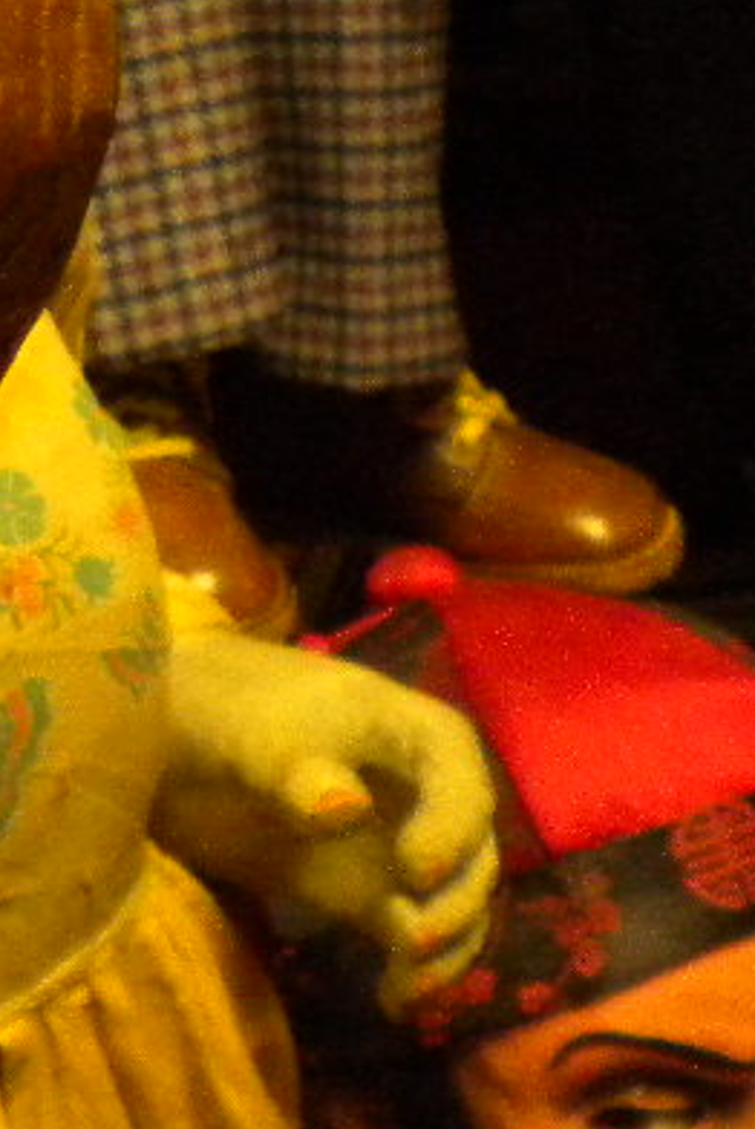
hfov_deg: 13.3
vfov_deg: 21.3
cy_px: 308
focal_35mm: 95
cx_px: -516
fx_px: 2983
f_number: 3.1
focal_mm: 6.3
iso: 700
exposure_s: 1/72.4
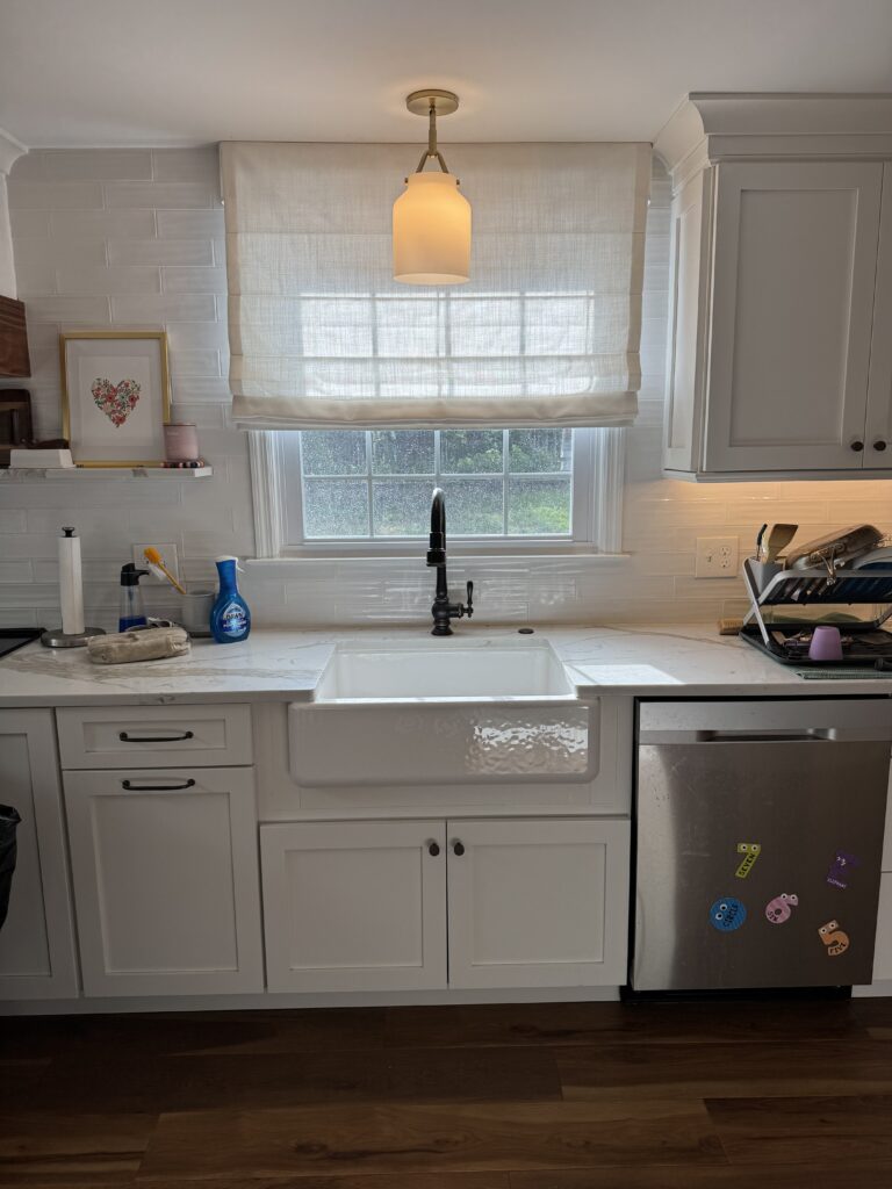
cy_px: 594
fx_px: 825
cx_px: 446
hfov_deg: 56.8
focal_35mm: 24
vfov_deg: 71.6
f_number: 1.78
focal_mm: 6.76
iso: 80
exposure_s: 1/294
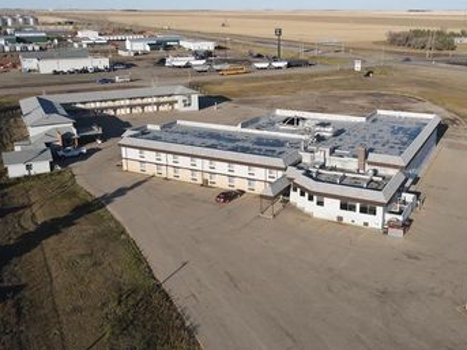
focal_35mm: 35
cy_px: 145
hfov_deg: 52.3
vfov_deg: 40.5
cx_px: 276
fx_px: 472
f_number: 2.8
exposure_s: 1/725
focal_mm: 4.5
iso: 100
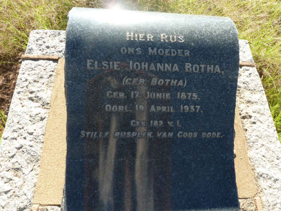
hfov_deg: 69.4
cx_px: 140
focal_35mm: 25
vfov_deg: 54.9
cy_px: 106
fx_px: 203
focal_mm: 4.1
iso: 80
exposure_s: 1/50
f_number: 6.3
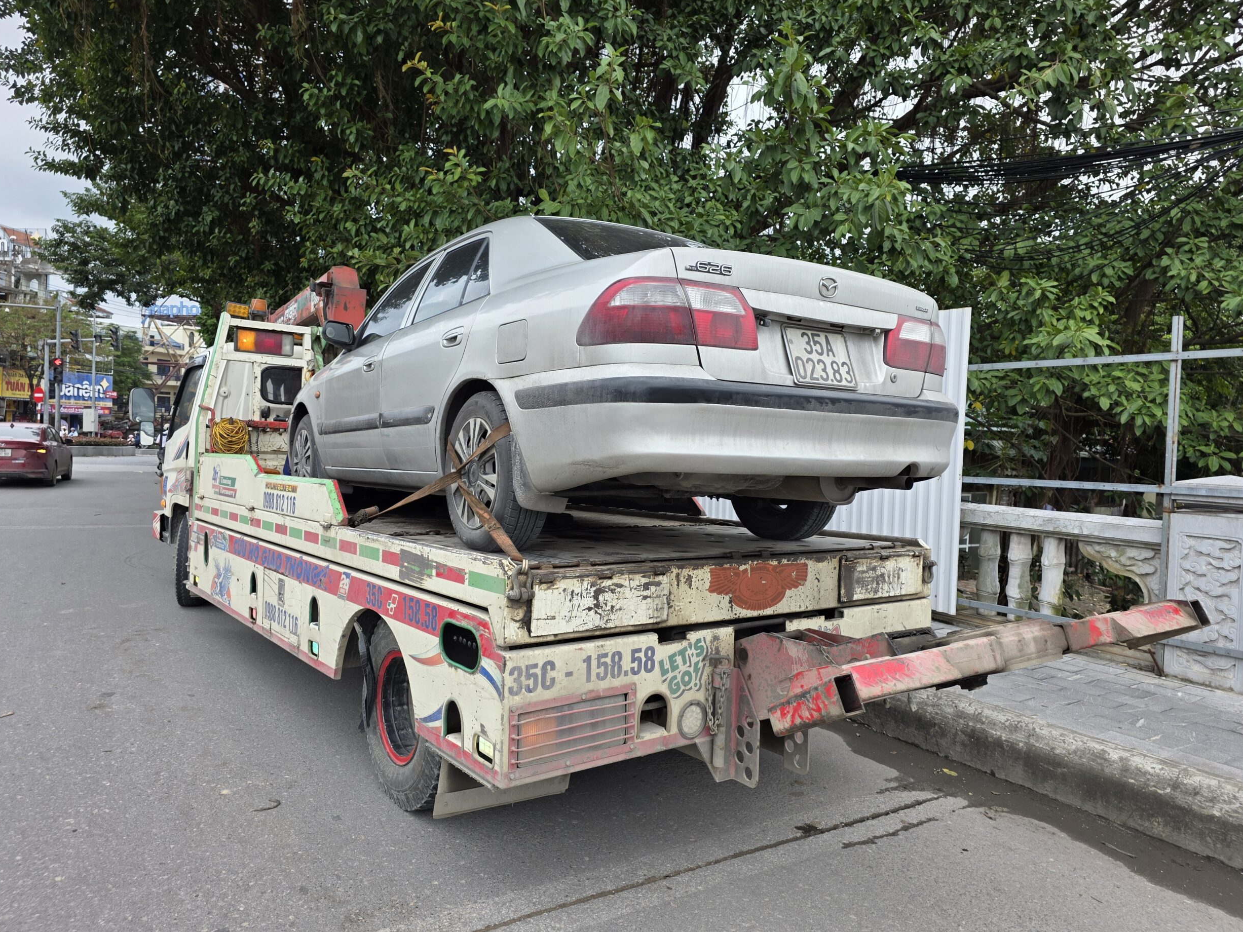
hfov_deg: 71.6
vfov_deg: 56.8
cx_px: 625
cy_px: 462
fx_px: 862
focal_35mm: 24
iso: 80
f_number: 1.7
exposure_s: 1/1369
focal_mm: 6.3
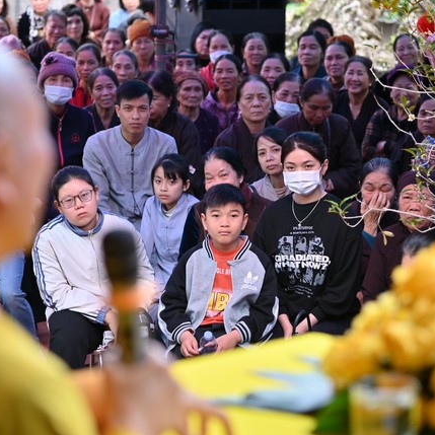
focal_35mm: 144
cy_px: 217
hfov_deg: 12.1
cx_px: 173
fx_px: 2047
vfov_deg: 12.1
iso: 125
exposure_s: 1/50
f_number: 4.5
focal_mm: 112
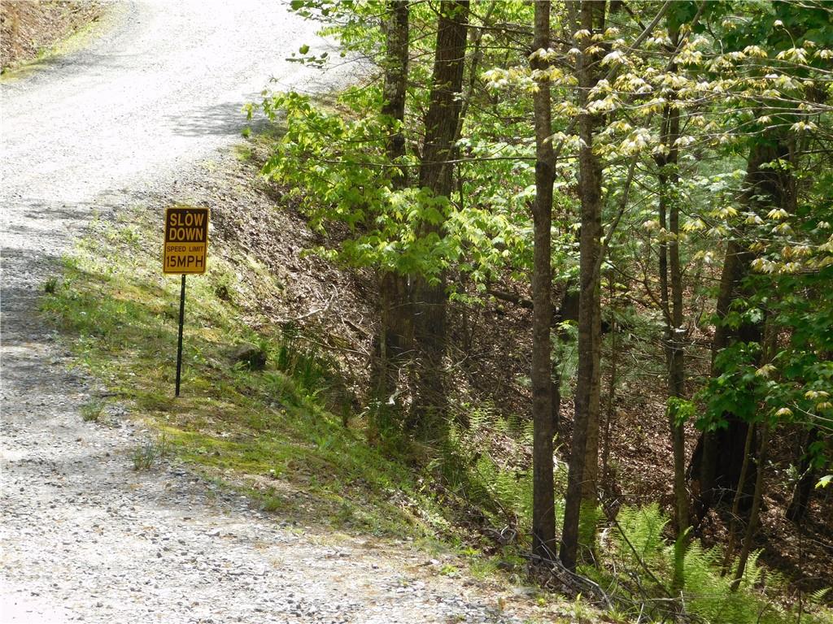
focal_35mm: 99
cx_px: 416
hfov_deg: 19.8
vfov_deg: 14.9
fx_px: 2382
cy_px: 312
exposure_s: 1/200
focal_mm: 17.6
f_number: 4.6
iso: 125
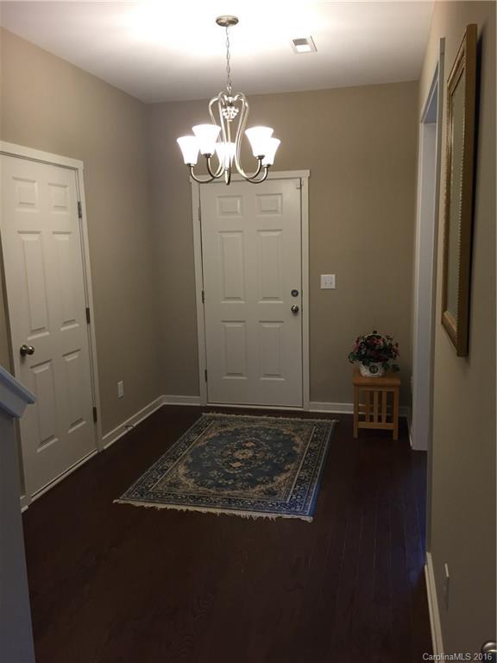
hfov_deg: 48.2
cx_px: 248
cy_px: 332
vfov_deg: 61.7
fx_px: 555
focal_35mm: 29
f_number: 2.2
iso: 80
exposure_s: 1/30
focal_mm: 4.15
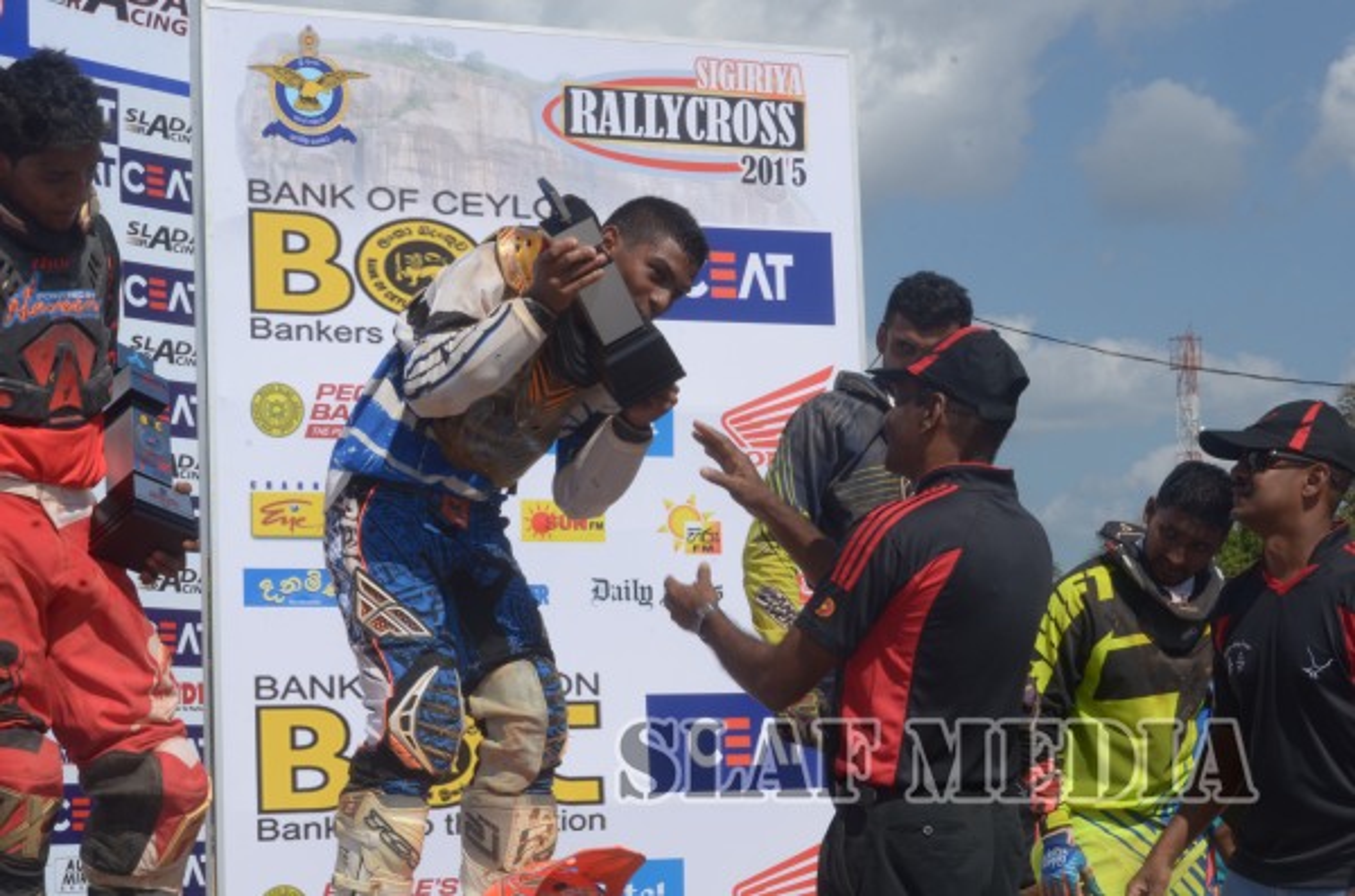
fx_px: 2929
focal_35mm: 78
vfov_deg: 17.4
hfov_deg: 26.0
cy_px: 448
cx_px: 678
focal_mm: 52
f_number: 20
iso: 320
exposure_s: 1/200
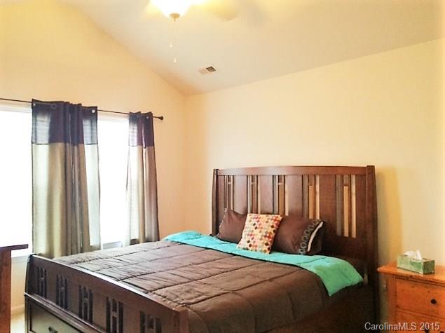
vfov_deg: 48.2
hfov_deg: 61.7
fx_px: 372
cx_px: 222
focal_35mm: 29
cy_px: 166
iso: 160
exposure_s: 1/30
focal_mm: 4.15
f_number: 2.2
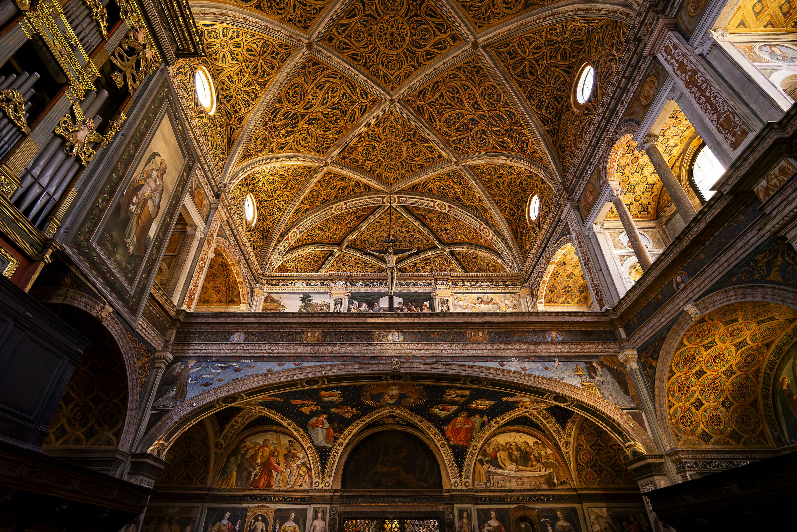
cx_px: 398
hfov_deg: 96.7
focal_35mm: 16
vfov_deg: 73.7
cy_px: 266
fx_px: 354
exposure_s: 1/60
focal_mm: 16
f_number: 8
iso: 1250
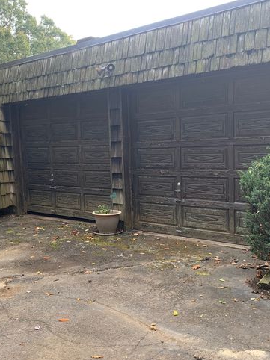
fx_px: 375
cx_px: 111
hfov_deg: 39.5
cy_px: 189
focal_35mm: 36
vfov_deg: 51.4
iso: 25
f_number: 1.8
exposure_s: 1/121
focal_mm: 4.25
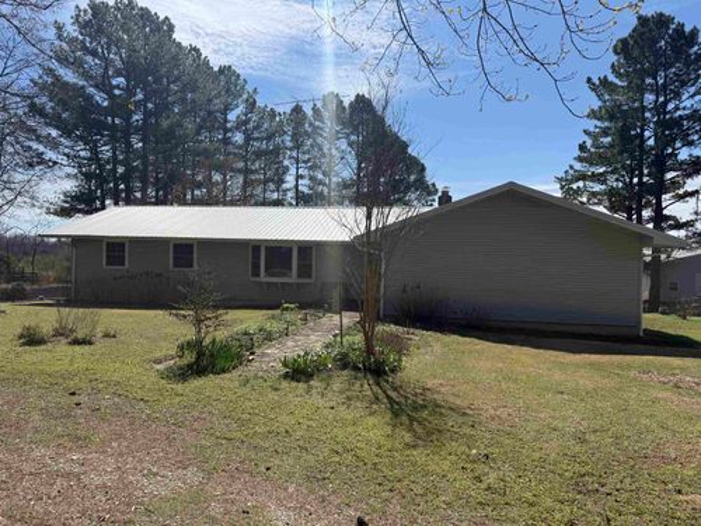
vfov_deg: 56.8
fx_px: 486
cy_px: 263
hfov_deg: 71.6
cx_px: 350
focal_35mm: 24
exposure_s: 1/7353
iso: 80
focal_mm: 6.76
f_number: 1.78
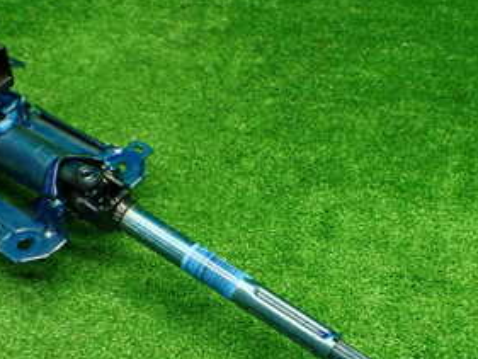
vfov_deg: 22.7
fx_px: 884
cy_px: 281
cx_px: 228
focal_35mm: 64
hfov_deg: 30.2
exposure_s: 1/125
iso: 640
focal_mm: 5.4
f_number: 2.3
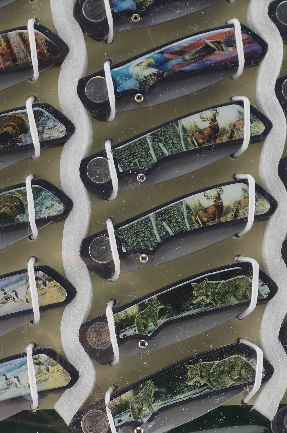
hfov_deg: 15.3
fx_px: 1069
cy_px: 210
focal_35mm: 89
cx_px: 160
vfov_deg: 22.9
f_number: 10
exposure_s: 1/80
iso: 100
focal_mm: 50
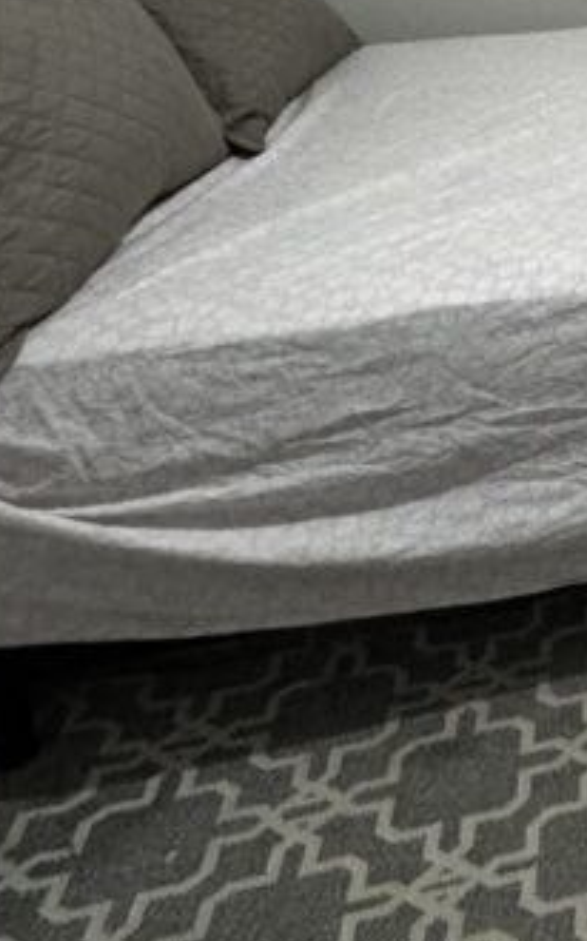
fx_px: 1178
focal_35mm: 46
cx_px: 1009
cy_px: -88
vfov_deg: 36.8
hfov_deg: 20.9
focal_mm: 2.22
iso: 640
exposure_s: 1/60
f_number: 2.2
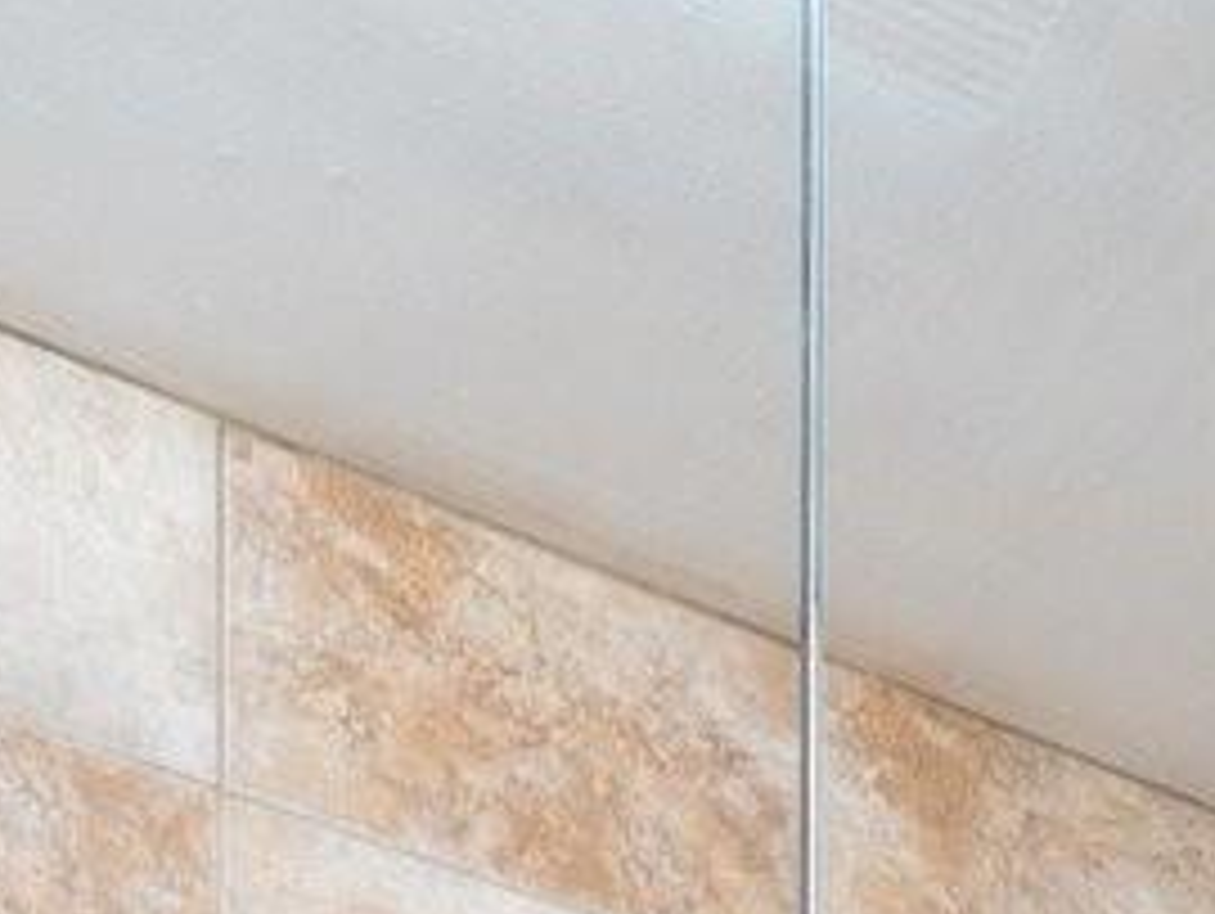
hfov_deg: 17.9
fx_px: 3583
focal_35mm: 102
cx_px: 1620
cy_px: 3017
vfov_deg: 9.7
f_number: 8
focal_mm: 14
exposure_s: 1/15
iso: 200
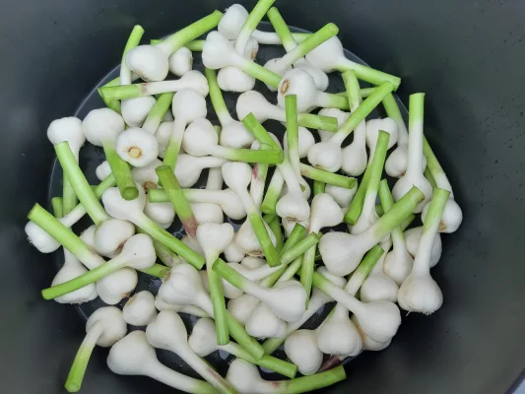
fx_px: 410
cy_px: 197
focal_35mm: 27
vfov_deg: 51.4
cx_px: 262
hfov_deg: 65.3
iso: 40
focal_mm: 3.93
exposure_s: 1/298
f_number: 1.7
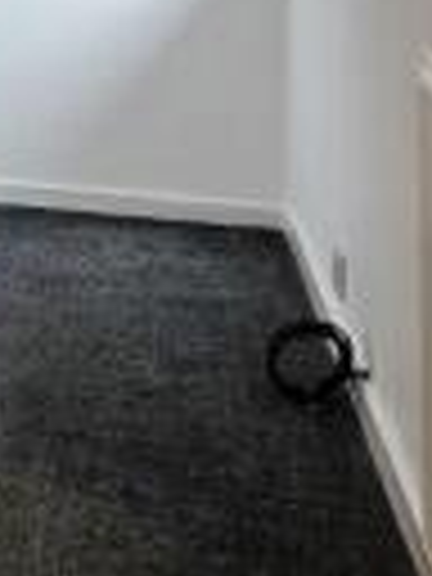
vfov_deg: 17.4
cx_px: -623
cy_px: -200
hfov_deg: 11.5
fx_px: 1747
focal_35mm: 105
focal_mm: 6.3
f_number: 1.7
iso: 100
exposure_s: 1/182
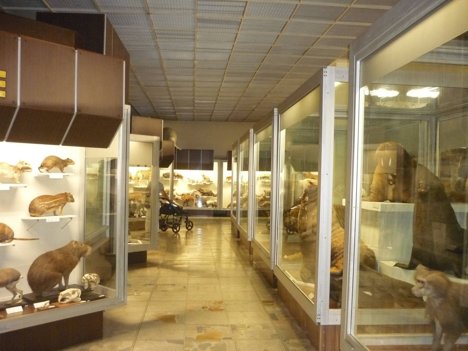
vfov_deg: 42.9
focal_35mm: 33
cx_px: 234
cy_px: 176
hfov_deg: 55.4
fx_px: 446
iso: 640
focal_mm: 5.5
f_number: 2.8
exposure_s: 1/30
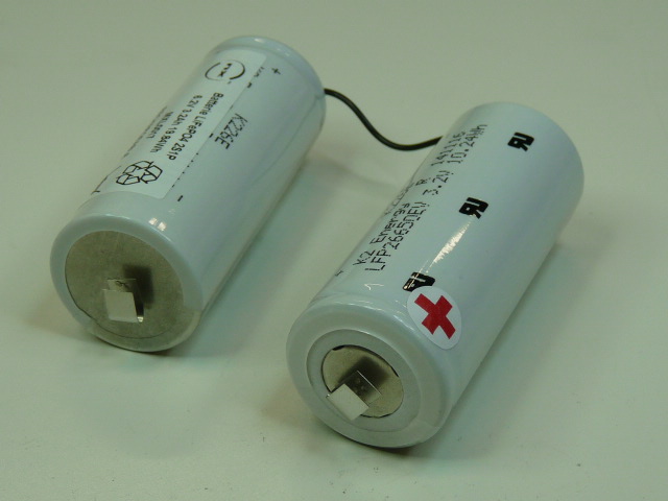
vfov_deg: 18.2
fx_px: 1563
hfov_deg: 24.1
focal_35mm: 81
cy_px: 250
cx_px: 334
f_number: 3.6
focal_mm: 8.2
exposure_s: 1/125
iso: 100
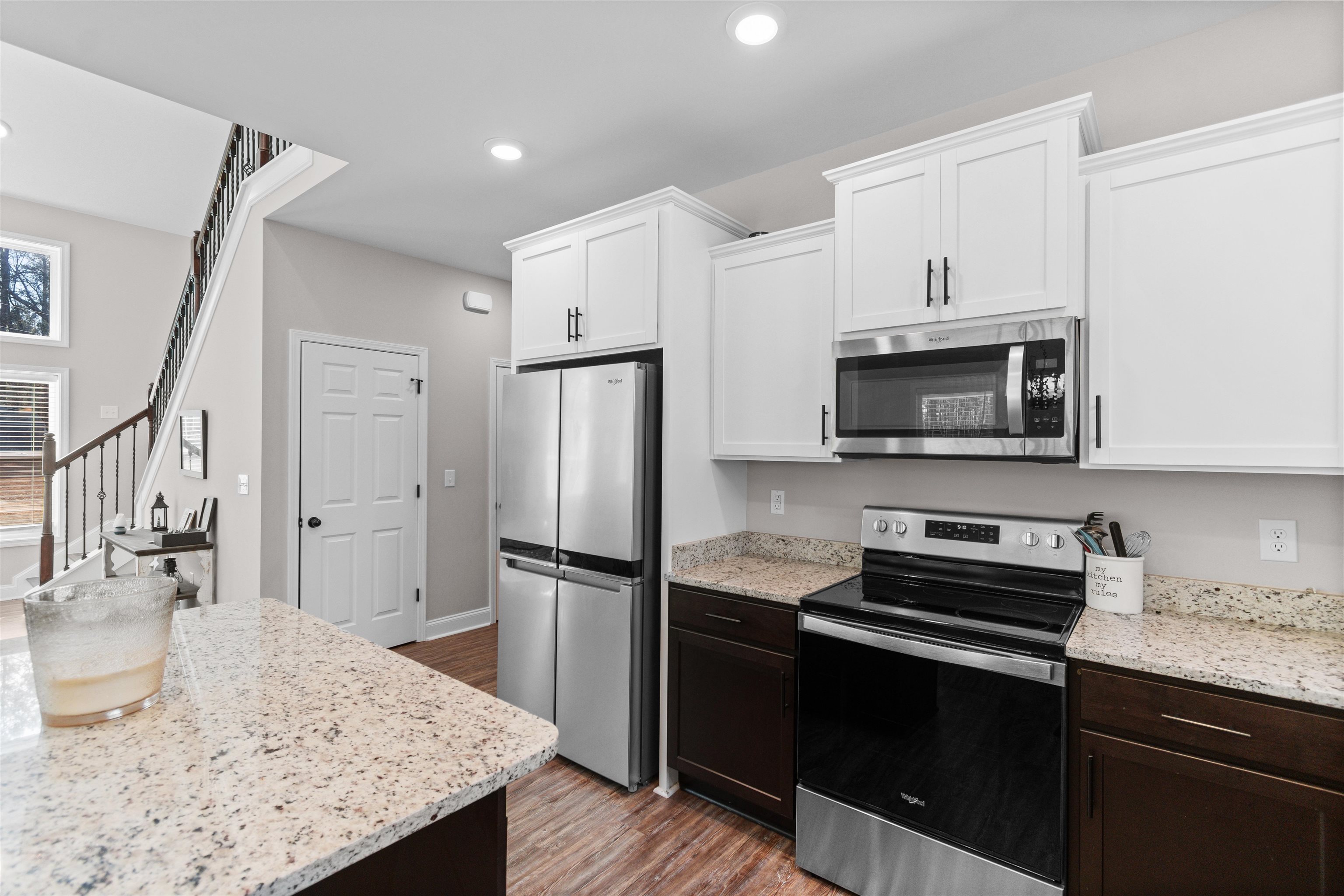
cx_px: 672
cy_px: 448
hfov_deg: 100.4
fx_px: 560
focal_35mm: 15
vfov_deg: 77.3
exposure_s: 1/25
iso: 100
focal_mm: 10
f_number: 4.5
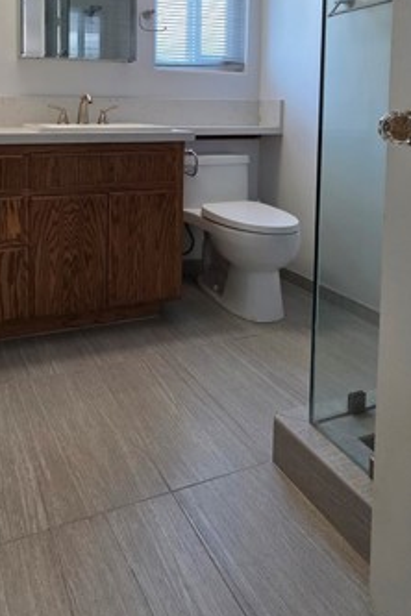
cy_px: 137
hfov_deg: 47.9
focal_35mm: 26
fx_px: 445
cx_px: 109
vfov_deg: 64.2
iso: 160
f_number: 1.9
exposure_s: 1/120
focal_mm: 2.2
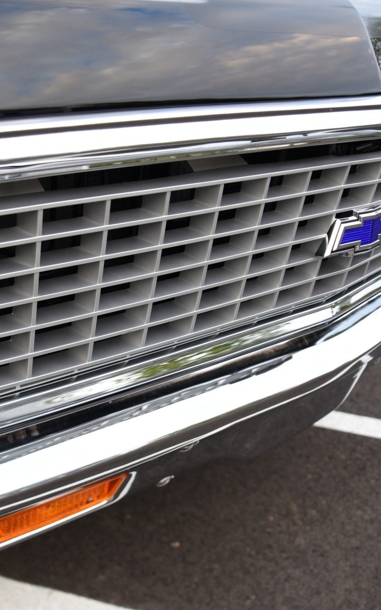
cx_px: 47
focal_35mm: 37
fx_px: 615
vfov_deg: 52.8
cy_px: 306
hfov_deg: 32.9
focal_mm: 24
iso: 200
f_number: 2.8
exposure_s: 1/60
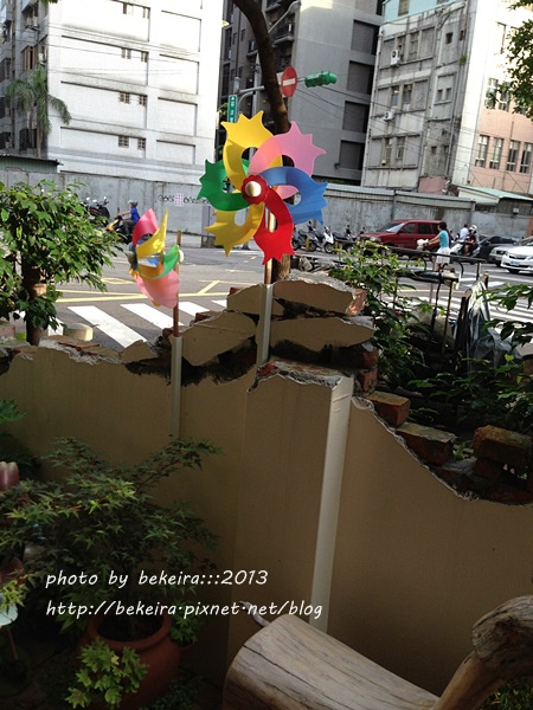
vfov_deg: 55.4
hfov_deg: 42.9
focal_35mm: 33
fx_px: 677
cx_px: 266
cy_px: 355
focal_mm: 4.13
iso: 80
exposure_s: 1/120
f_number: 2.4
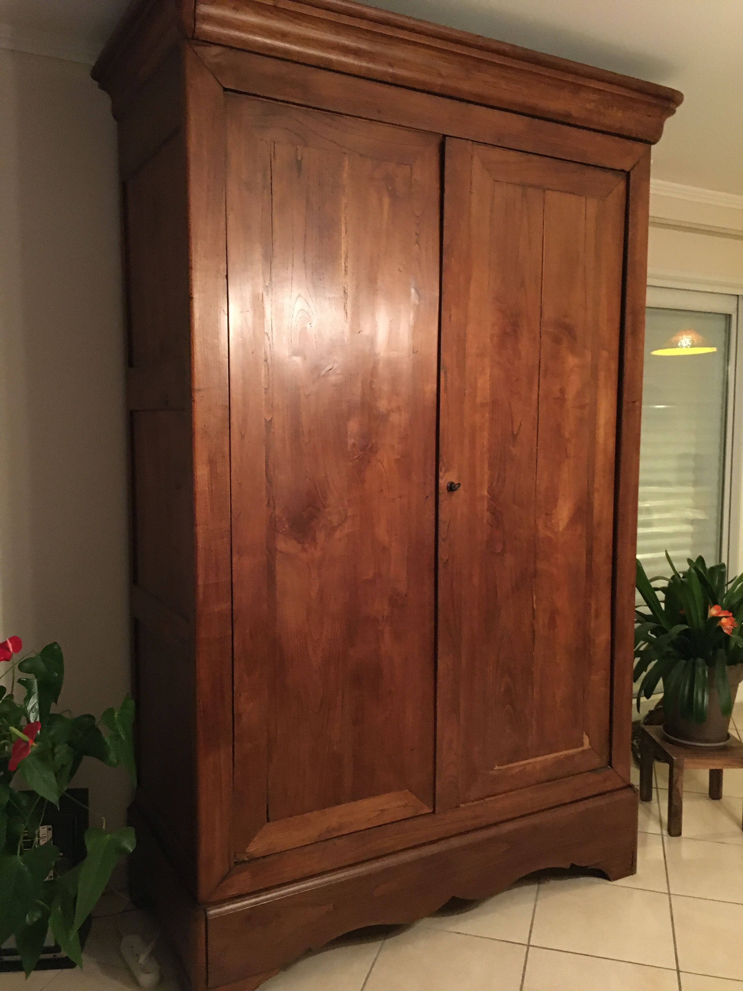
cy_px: 496
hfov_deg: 48.2
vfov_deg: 61.7
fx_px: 830
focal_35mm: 29
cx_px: 372
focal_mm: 4.15
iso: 500
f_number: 2.2
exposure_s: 1/17
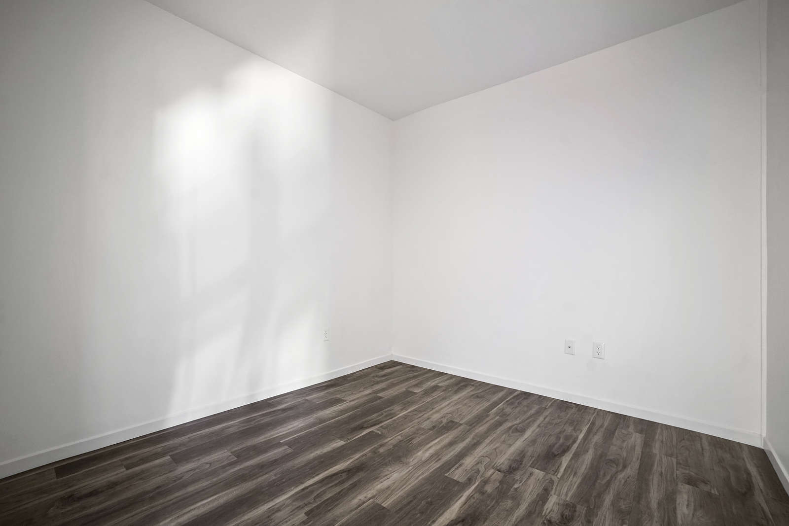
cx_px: 394
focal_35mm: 15
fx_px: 329
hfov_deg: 100.4
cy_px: 263
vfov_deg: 77.3
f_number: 11
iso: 1000
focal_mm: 10
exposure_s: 1.6
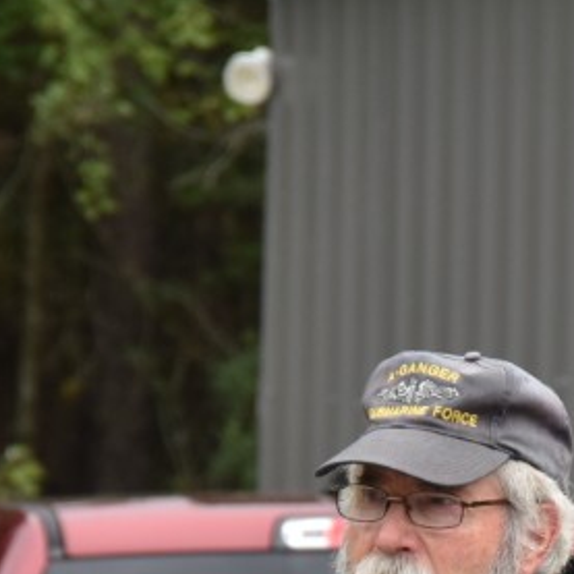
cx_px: 464
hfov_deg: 3.2
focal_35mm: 556
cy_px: 742
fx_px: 10426
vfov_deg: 3.1
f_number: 5.6
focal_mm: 105
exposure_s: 1/500
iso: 360
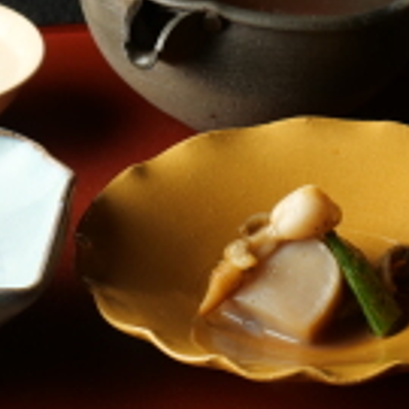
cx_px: 97
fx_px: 3984
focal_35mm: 298
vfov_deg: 5.9
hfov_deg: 5.9
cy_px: 248
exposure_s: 1/200
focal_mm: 57
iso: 200
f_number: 6.3
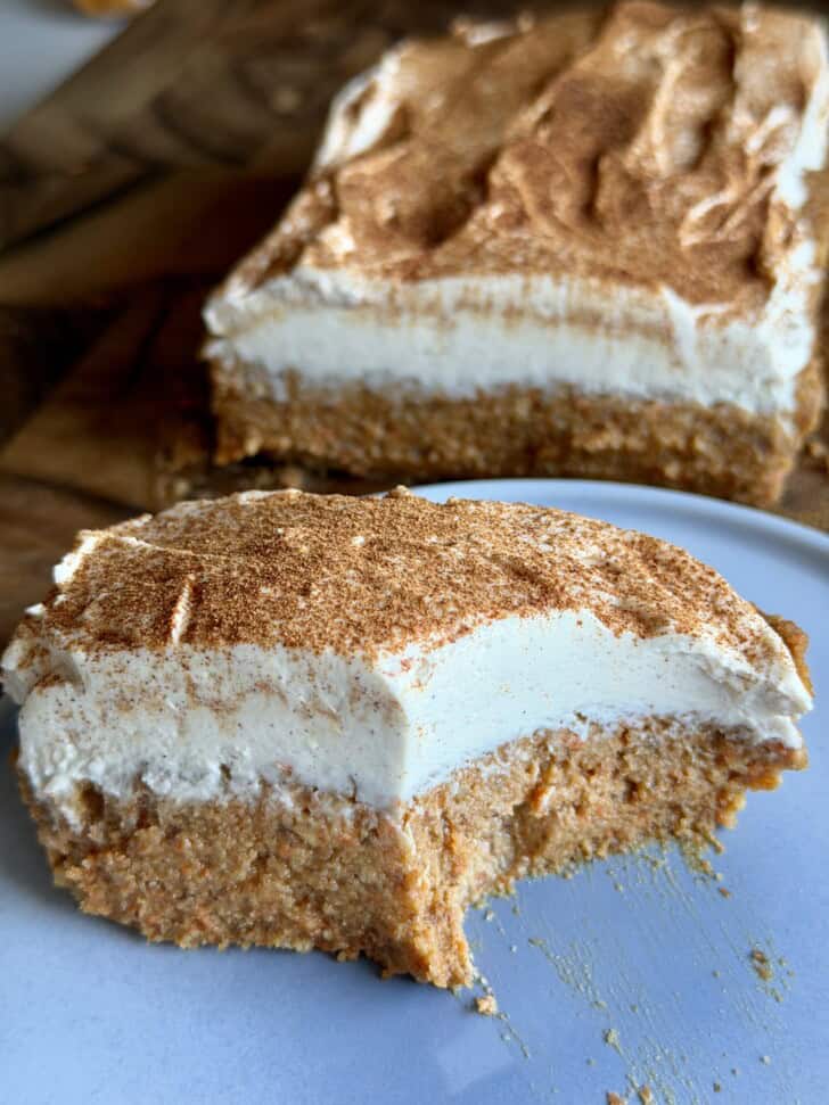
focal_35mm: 48
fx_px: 1533
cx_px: 414
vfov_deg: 39.7
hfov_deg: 30.3
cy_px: 552
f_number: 1.8
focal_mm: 6.8
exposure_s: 1/63
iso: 100
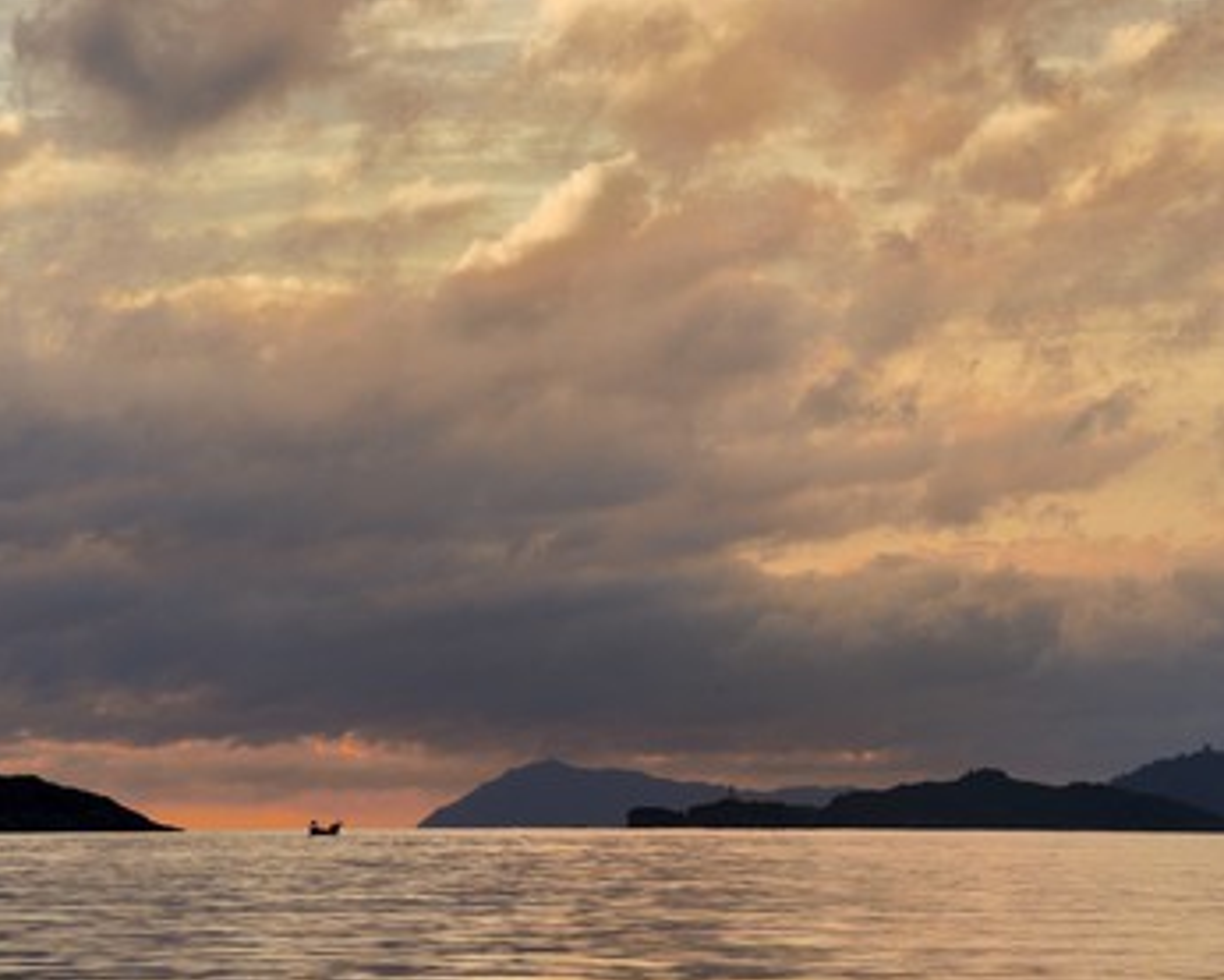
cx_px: 708
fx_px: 6812
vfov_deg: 8.2
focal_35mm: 188
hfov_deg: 10.3
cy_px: 492
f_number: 10
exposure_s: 1/320
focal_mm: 165
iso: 400
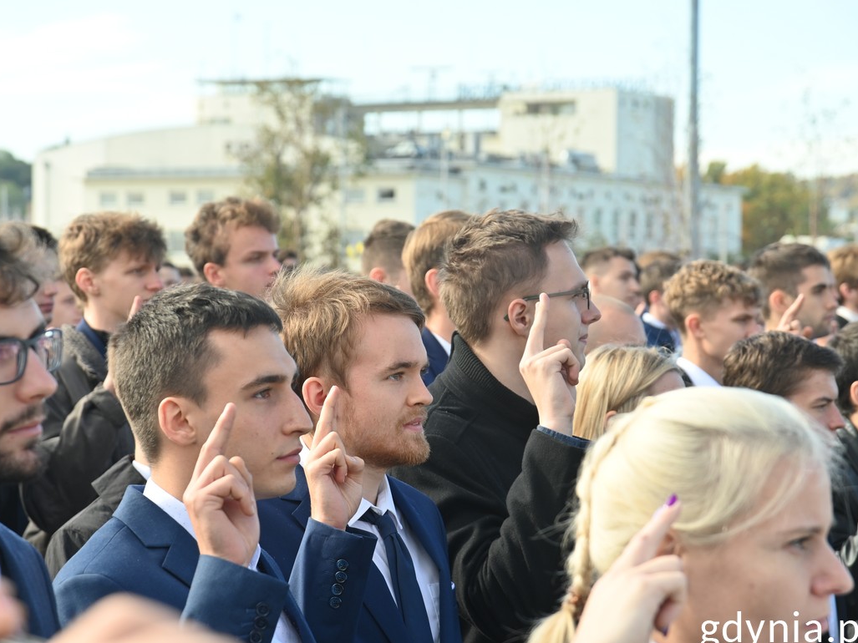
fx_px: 2924
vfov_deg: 12.6
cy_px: 327
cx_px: 383
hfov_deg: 16.7
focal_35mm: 118
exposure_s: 1/160
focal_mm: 70
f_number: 5.6
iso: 160
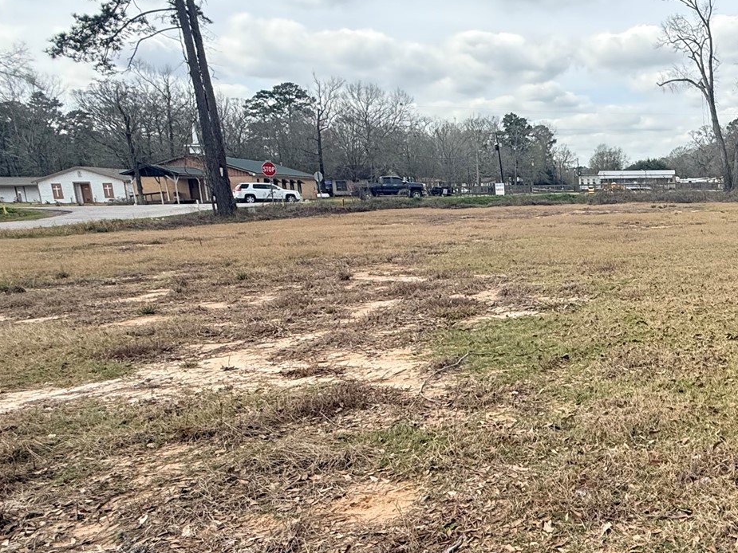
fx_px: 661
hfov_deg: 51.6
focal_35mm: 31
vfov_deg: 45.3
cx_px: 662
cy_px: 327
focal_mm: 2.22
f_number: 2.2
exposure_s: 1/1189
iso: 50
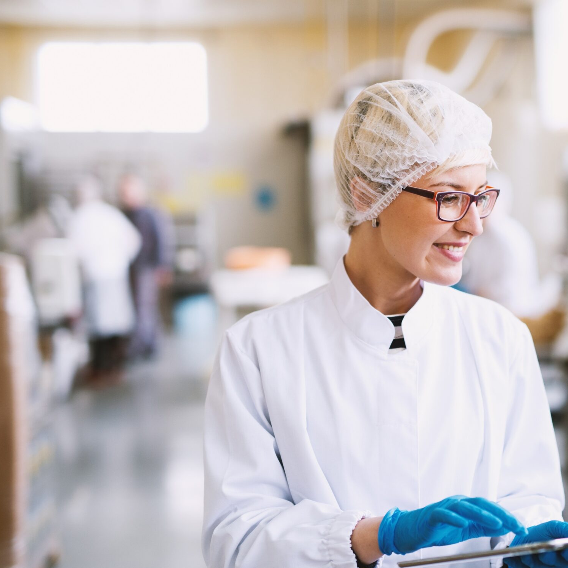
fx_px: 1355
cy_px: 319
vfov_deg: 23.7
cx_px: 426
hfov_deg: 23.4
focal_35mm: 73
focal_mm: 50
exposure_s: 1/500
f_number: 1.8
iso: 500
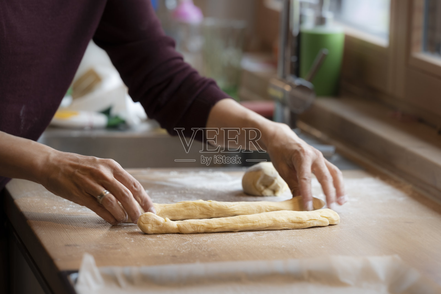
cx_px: 220
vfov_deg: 11.9
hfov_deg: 17.8
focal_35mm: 115
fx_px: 1409
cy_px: 147
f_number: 3.5
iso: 320
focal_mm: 115
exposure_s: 1/125
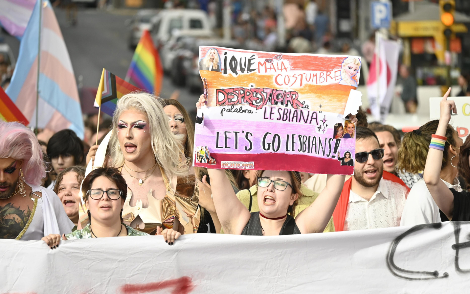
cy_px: 163
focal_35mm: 359
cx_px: 241
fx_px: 4598
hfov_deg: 5.9
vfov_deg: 3.7
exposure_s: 1/250
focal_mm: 210
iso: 125
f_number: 6
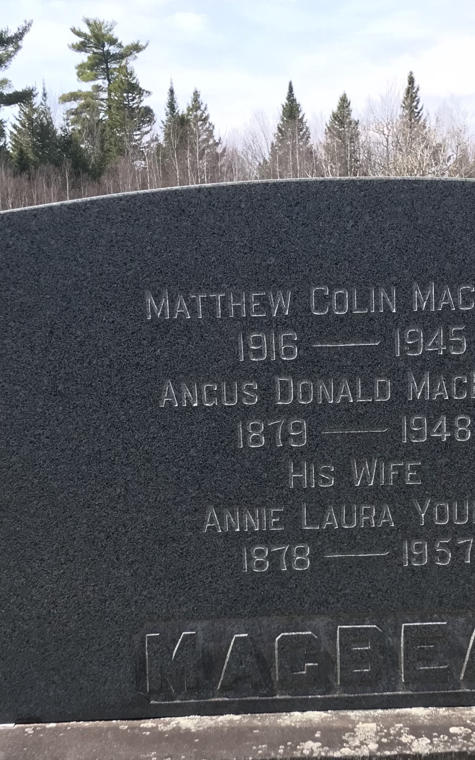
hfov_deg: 23.1
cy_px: 574
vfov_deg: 35.4
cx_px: 307
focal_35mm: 56
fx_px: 1160
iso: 20
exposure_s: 1/656
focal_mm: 3.99
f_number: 1.8
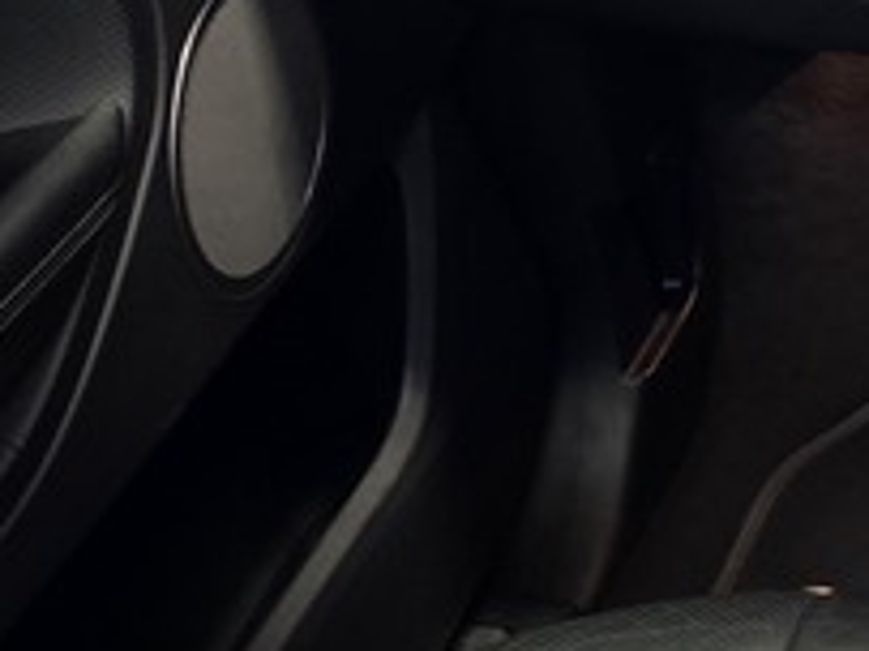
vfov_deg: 12.8
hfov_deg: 13.8
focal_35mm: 116
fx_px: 2910
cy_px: 326
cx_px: 1845
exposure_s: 1/50
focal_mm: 6.25
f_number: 1.7
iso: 160
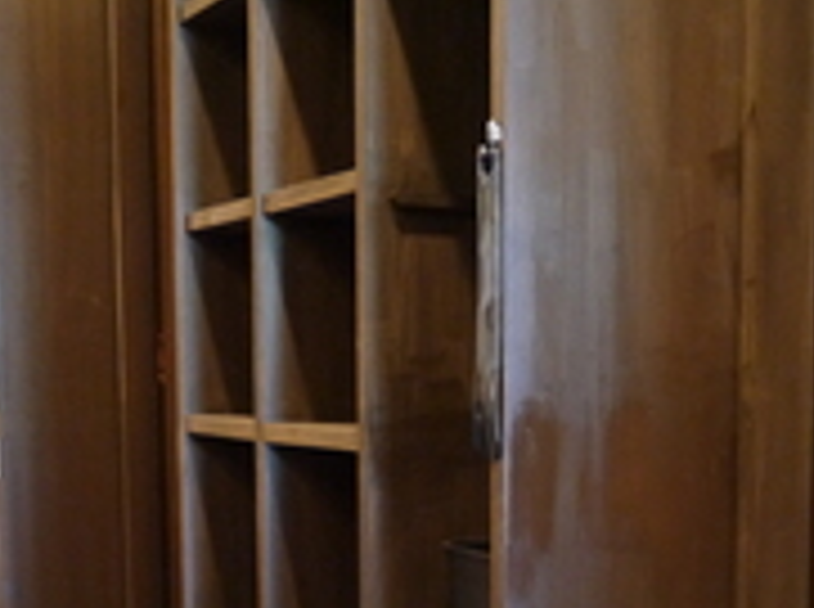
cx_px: 517
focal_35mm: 62
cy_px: 563
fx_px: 1455
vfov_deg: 22.9
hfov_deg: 31.1
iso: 1600
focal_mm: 14
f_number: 3.5
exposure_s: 1/13
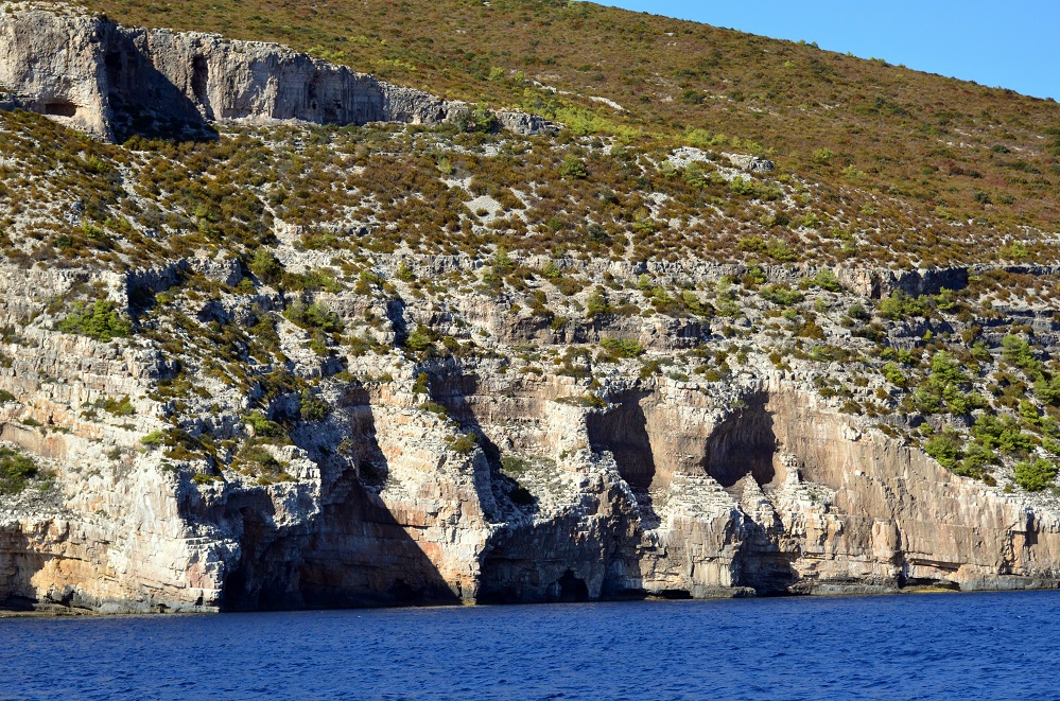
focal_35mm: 112
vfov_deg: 12.1
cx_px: 530
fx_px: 3305
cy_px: 350
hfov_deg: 18.2
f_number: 4.5
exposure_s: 1/5000
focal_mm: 75
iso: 640
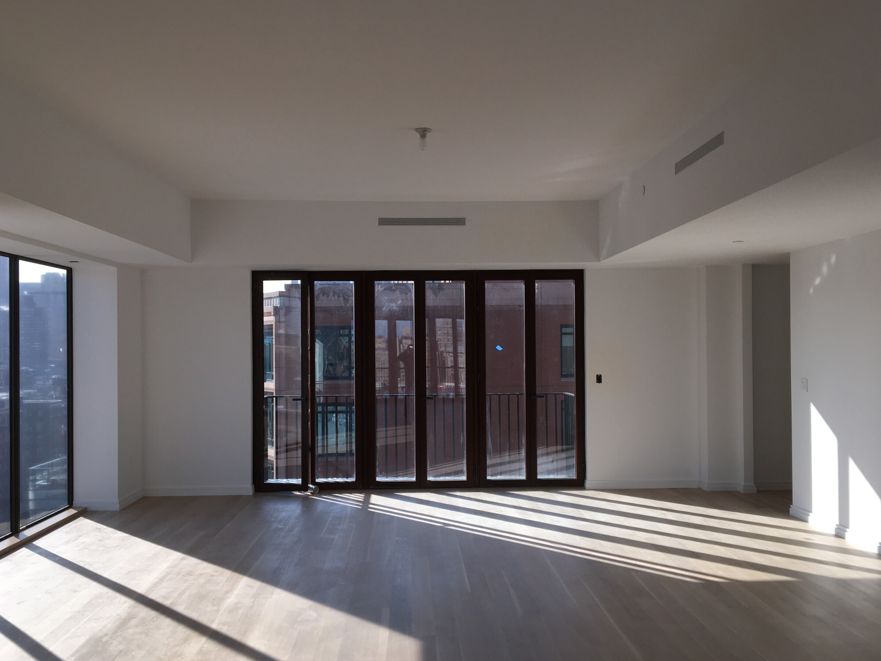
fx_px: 789
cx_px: 447
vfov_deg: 45.4
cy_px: 341
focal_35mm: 31
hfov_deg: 58.4
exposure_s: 1/845
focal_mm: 4.15
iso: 25
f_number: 2.2
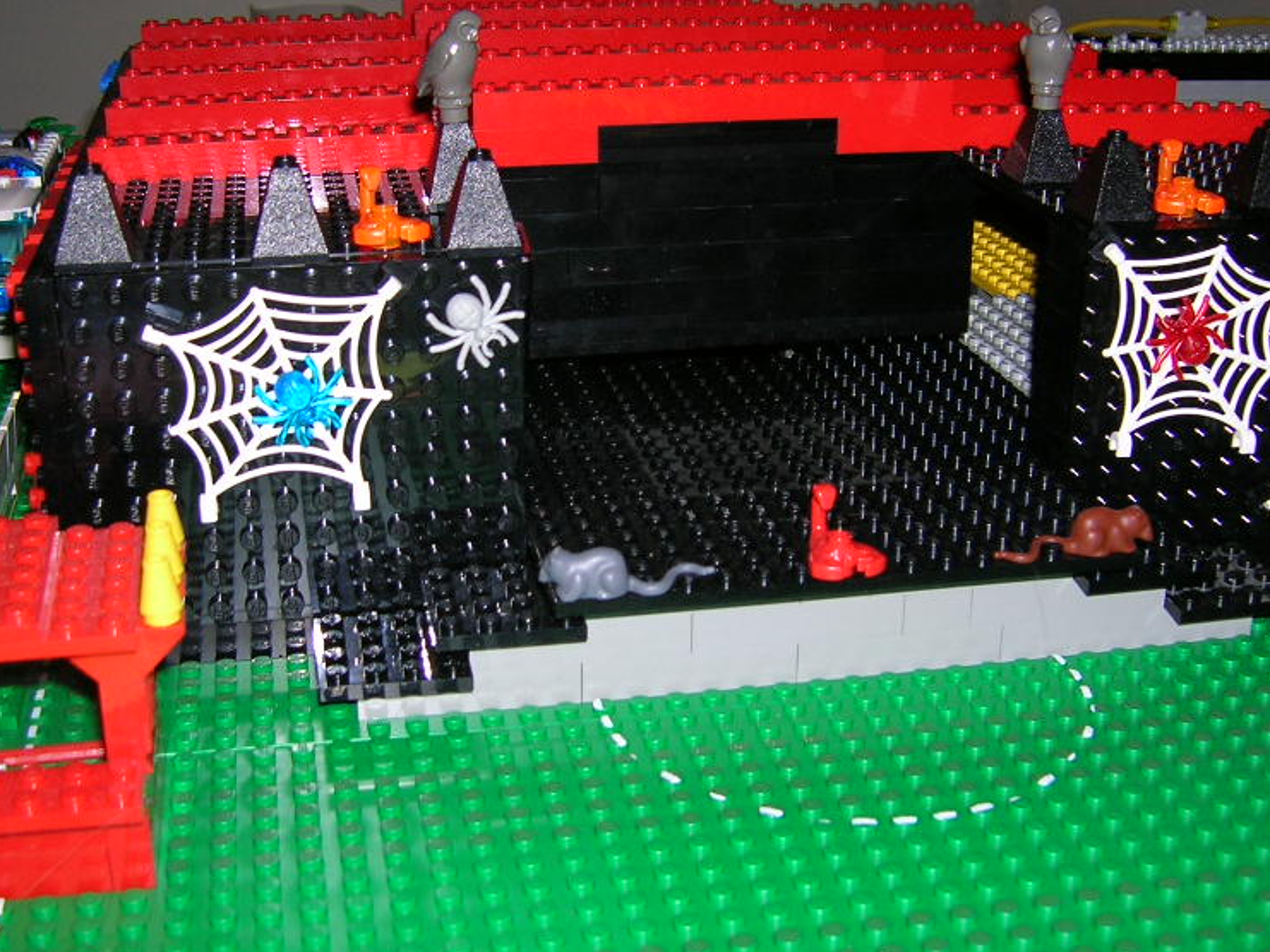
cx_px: 593
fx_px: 1725
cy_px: 438
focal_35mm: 47
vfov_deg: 30.9
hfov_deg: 40.4
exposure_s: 1/60.1
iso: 50
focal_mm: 5.7
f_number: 2.9
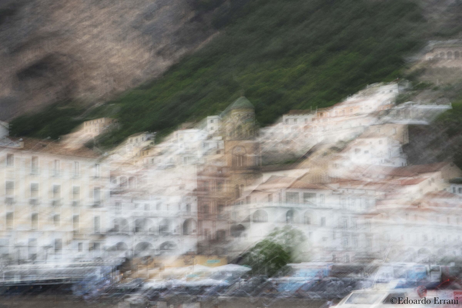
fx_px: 1001
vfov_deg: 17.5
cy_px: 154
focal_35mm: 78
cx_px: 231
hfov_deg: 26.0
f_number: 20
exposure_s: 1/8
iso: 100
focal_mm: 78
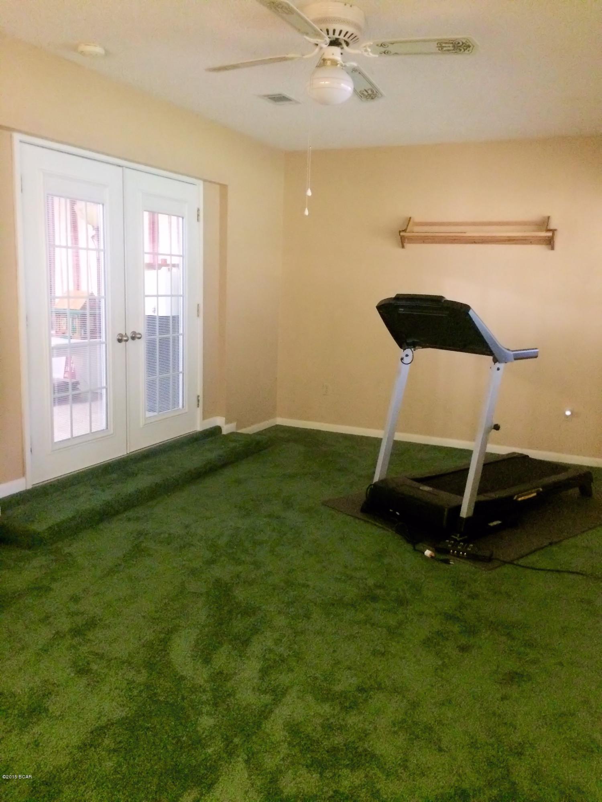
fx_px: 672
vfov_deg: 61.7
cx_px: 301
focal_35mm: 29
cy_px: 401
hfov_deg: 48.2
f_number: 2.2
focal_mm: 4.15
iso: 500
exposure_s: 1/15
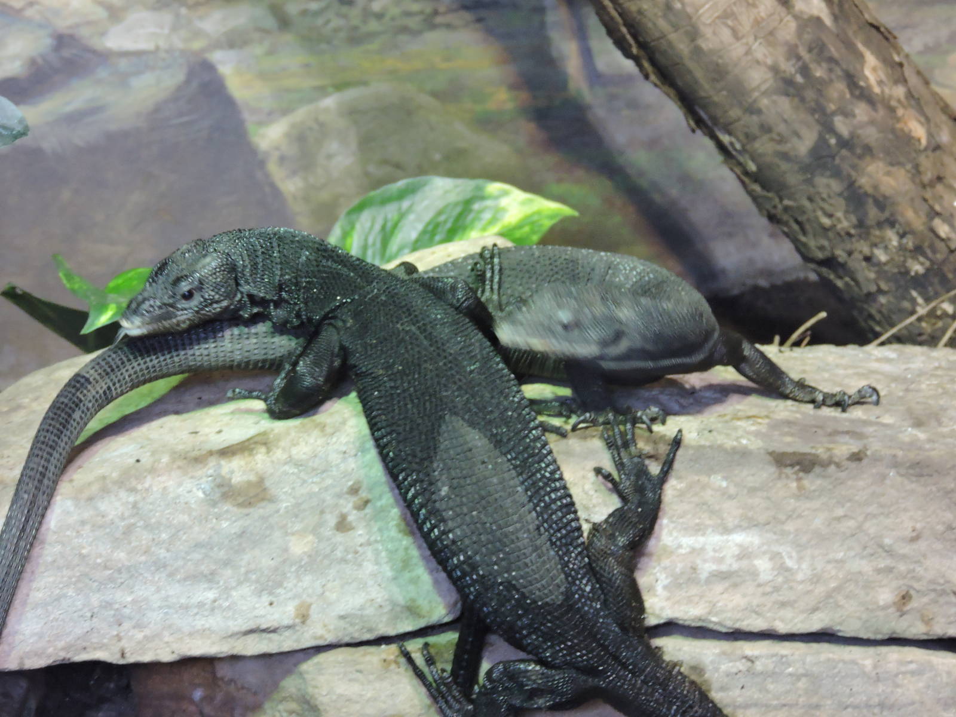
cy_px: 358
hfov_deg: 9.9
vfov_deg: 7.4
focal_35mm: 200
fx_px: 5523
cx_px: 478
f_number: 4.6
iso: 800
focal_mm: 35.7
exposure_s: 1/25
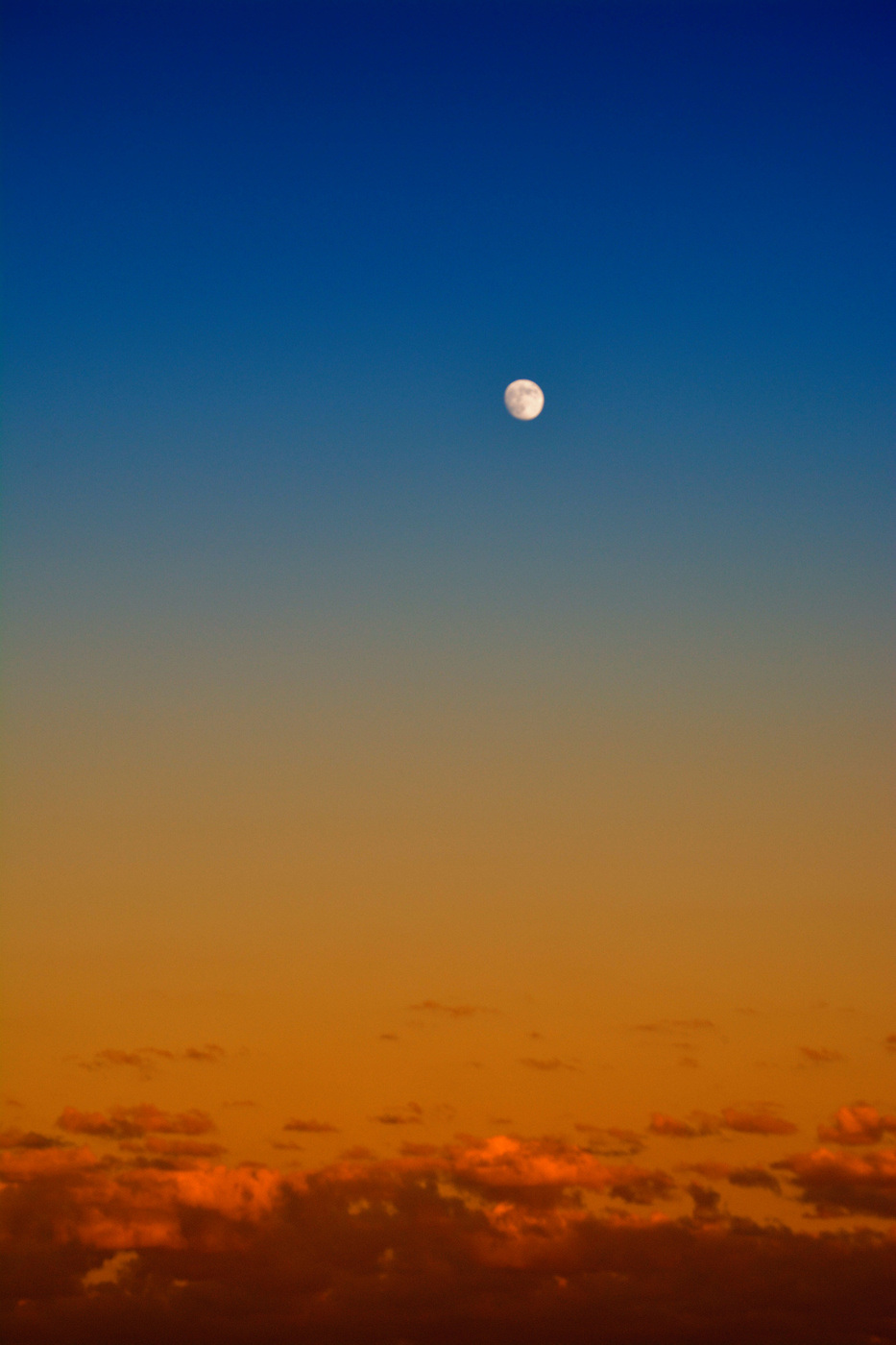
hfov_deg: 11.4
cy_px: 672
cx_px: 448
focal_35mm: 120
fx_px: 4481
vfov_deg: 17.1
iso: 250
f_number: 7.1
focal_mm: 80
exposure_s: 1/200
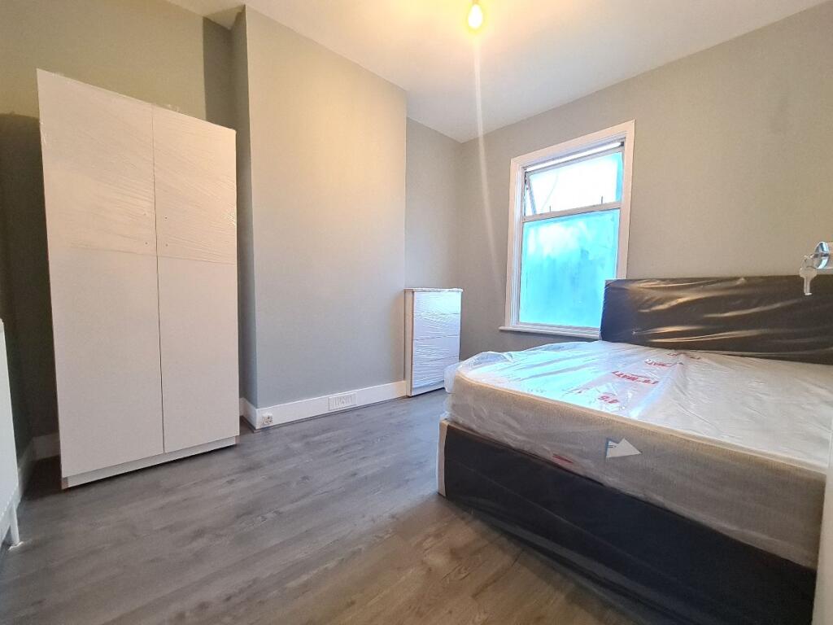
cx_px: 416
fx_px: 313
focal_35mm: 13
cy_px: 312
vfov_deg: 89.9
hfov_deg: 106.2
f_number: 2.2
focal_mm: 2.2
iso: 1250
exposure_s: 1/25
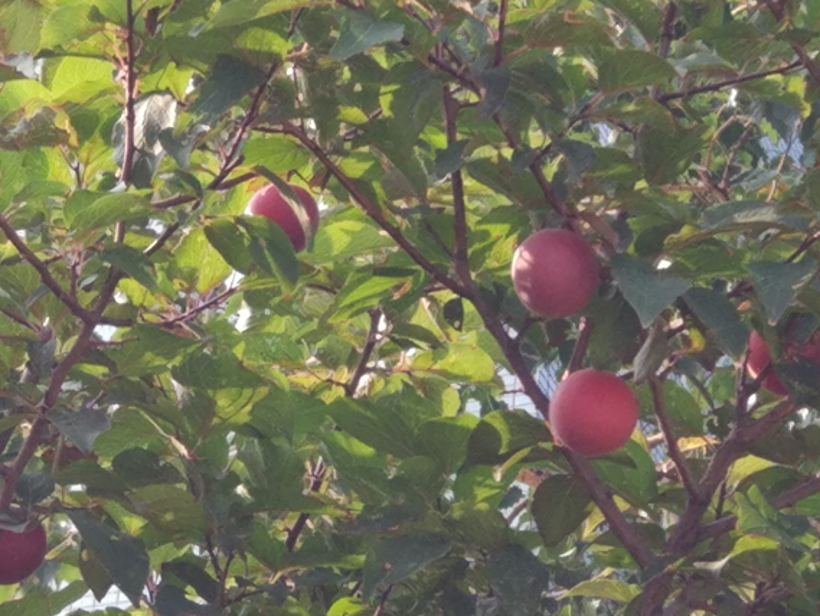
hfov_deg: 32.7
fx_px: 1398
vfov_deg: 24.6
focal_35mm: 59
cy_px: 434
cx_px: 373
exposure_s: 1/185
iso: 100
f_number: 2
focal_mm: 4.26
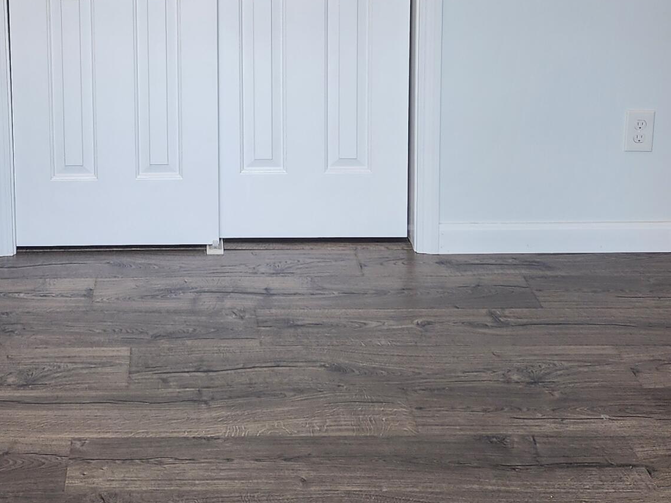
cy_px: -71
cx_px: 157
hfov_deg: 31.1
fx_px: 1182
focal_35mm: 61
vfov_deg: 22.5
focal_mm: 6.4
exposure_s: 1/120
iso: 40
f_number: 1.8
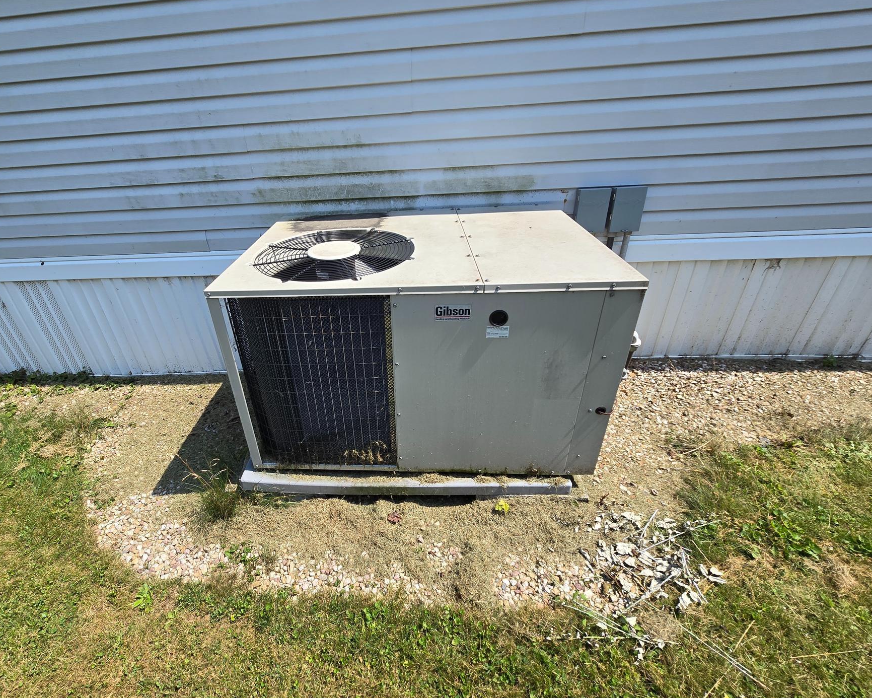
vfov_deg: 84.0
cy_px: 334
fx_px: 387
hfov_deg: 96.1
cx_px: 372
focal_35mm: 15
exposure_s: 1/1517
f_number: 2.2
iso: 50
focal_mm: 2.2
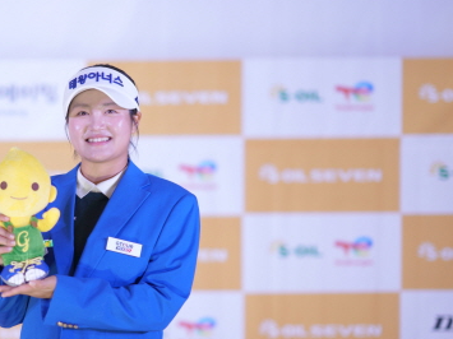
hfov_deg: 14.2
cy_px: 185
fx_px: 1805
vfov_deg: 10.7
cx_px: 102
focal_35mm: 138
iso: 100
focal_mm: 85
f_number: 1.4
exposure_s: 1/320
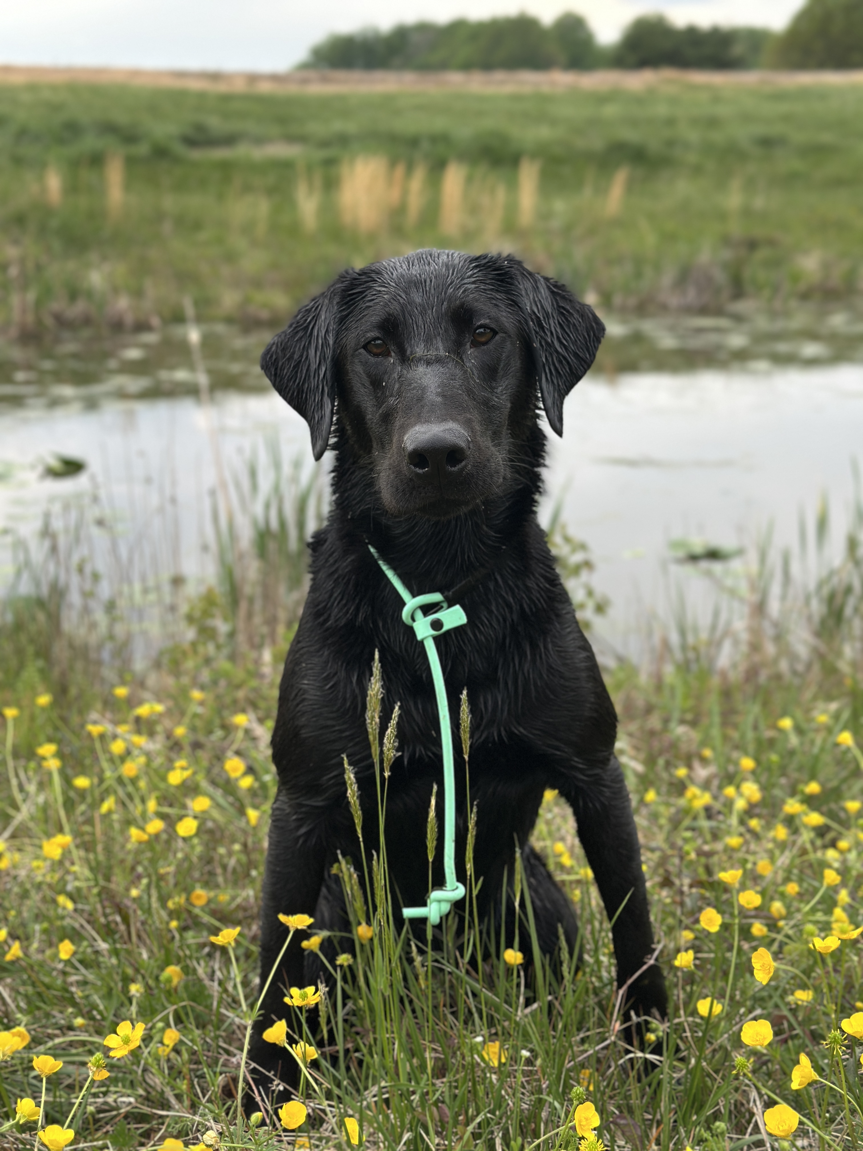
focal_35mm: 48
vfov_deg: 39.7
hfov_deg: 30.3
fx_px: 1596
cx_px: 432
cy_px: 576
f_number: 1.78
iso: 80
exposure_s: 1/364
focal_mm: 6.86
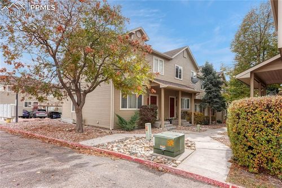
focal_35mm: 14
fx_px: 110
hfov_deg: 104.3
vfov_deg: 81.2
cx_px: 141
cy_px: 94
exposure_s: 1/8000
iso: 400
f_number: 8
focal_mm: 14
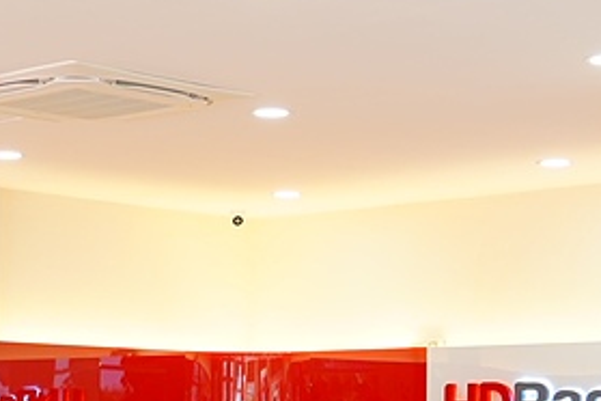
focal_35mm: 116
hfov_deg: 17.5
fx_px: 1936
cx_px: 146
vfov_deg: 11.6
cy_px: 451
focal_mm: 27
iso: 640
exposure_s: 1/100
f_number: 4
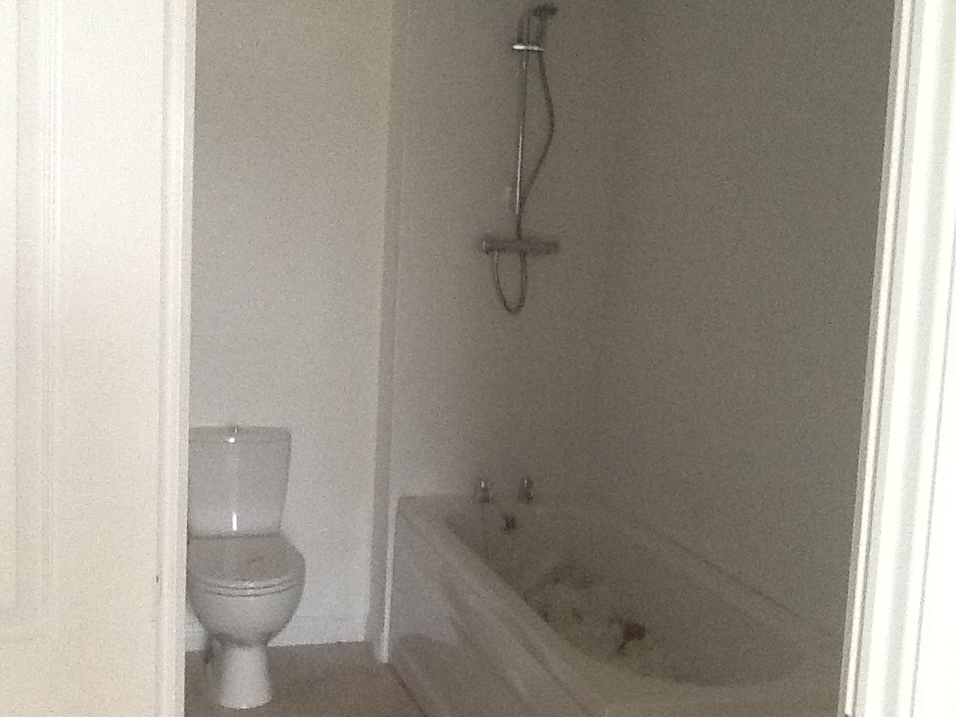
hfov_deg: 42.9
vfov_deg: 32.9
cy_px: 358
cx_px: 478
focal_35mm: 44
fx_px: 1215
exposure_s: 1/30
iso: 320
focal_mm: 2.03
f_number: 2.4
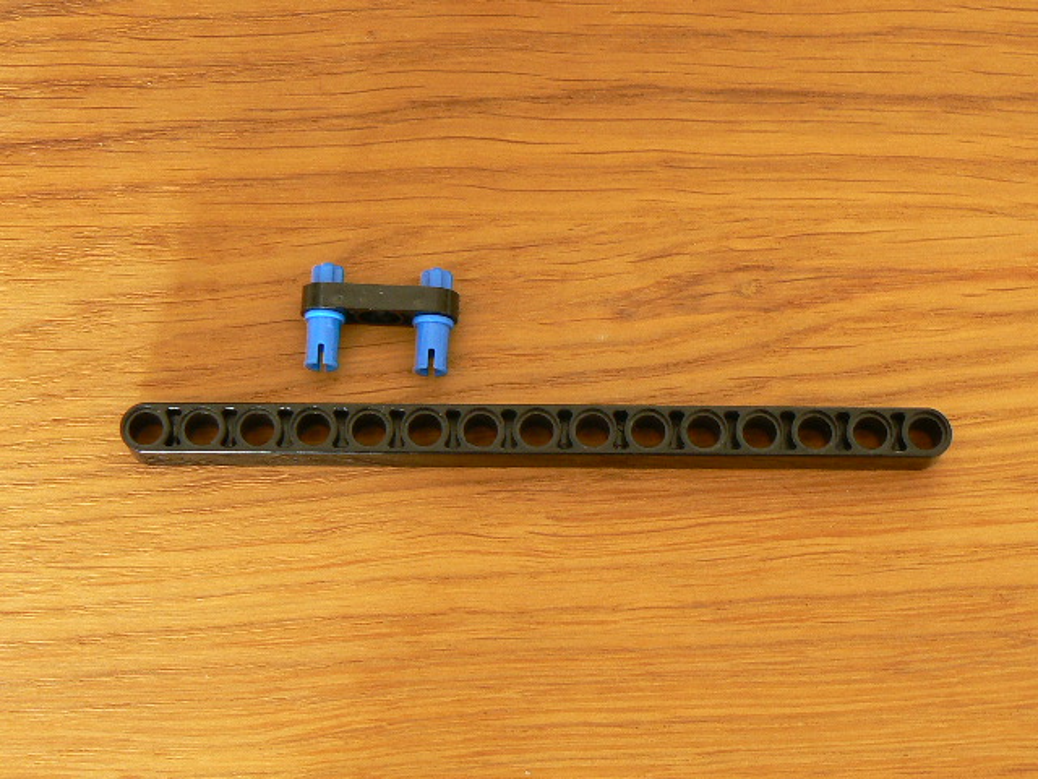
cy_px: 390
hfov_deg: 27.0
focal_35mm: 72
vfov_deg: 20.4
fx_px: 2159
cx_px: 519
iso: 100
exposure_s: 1.3
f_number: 3.2
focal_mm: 8.8
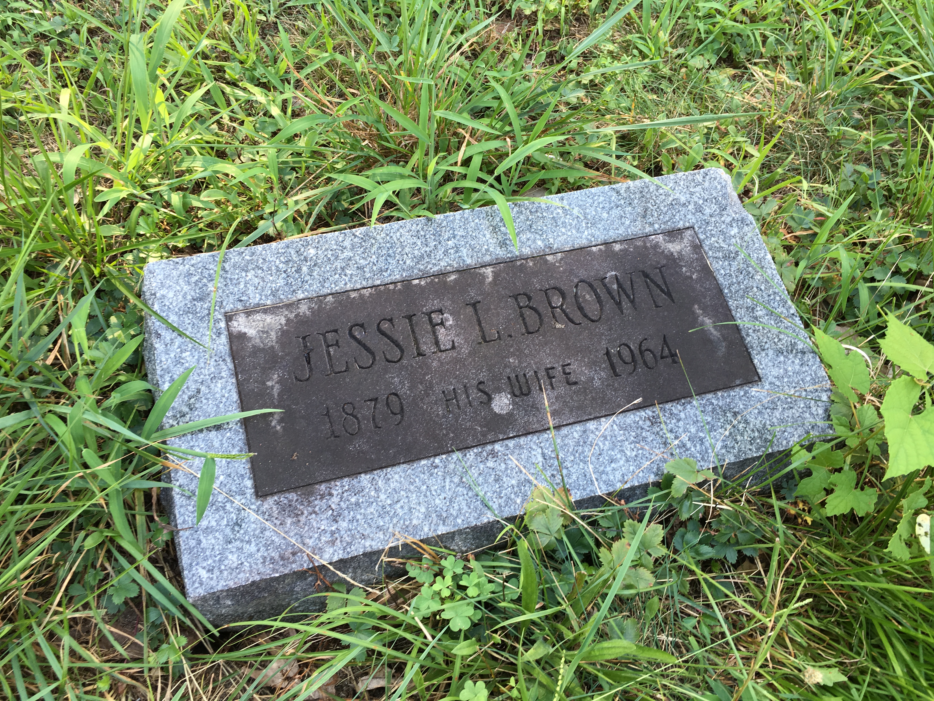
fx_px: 782
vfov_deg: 48.2
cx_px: 467
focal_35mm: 29
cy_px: 350
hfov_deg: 61.7
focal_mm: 4.15
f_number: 2.2
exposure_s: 1/60
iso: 25
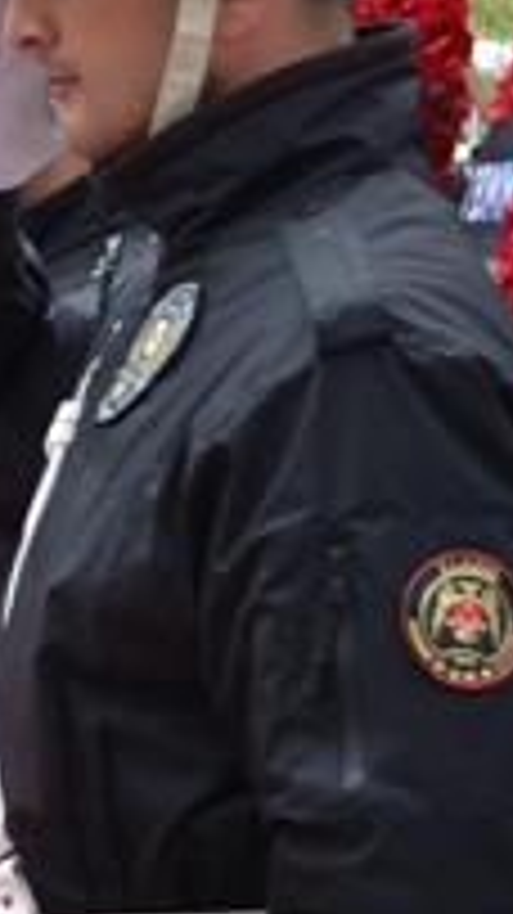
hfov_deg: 8.5
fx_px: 3172
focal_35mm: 131
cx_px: -666
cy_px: 531
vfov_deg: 16.4
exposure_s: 1/80
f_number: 4.5
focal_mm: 22
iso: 400
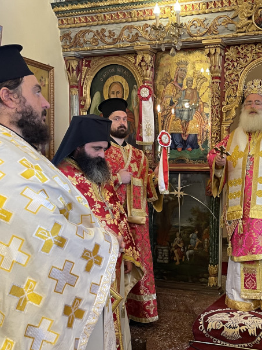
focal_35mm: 43
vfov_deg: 43.6
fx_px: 434
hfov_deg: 32.4
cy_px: 214
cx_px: 220
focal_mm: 5.1
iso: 200
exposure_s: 1/50
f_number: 1.6
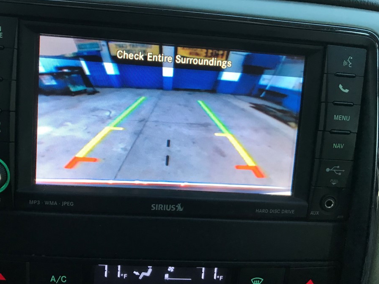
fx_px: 350
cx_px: 166
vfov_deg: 44.1
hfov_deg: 56.6
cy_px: 156
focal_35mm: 32
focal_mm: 3.99
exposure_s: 1/31
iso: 40
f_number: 1.8
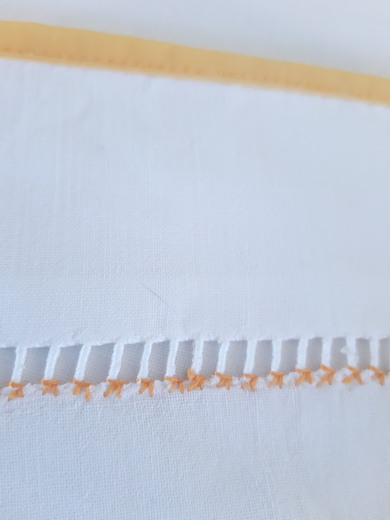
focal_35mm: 27
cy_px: 260
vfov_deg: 65.3
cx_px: 195
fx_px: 406
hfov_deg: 51.4
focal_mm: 3.93
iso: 200
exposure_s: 1/17
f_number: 1.7
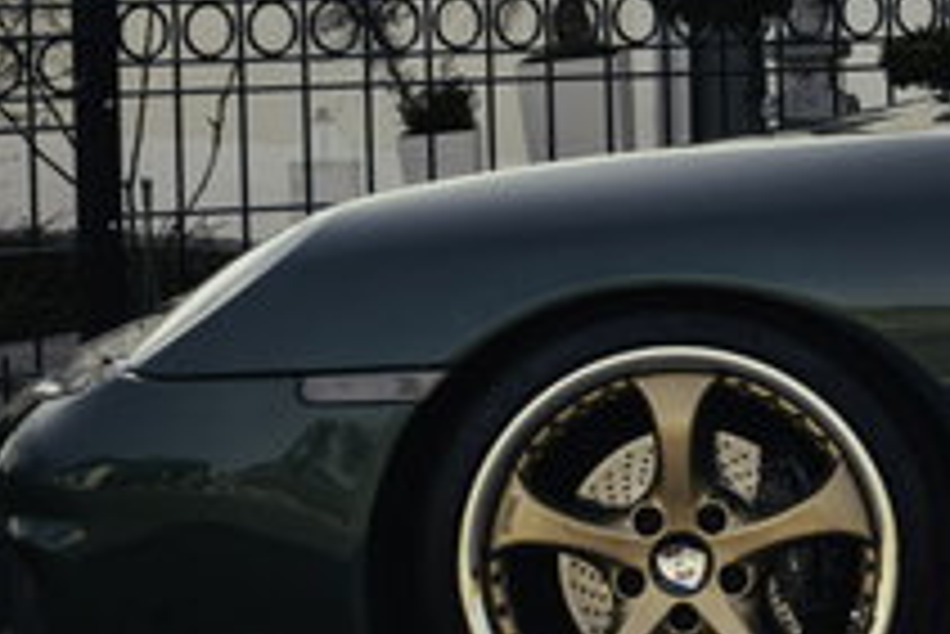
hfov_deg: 9.0
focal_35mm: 218
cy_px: 263
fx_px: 5757
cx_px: 1675
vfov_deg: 6.3
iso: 100
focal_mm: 30.4
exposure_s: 1/125
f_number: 4
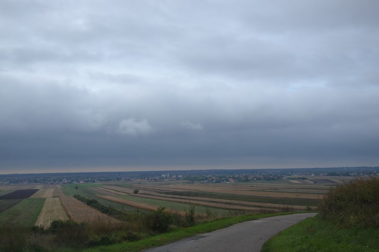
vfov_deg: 29.9
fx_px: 474
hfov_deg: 43.6
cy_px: 126
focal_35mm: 45
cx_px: 190
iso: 100
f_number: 6.3
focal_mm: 30
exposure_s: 1/160
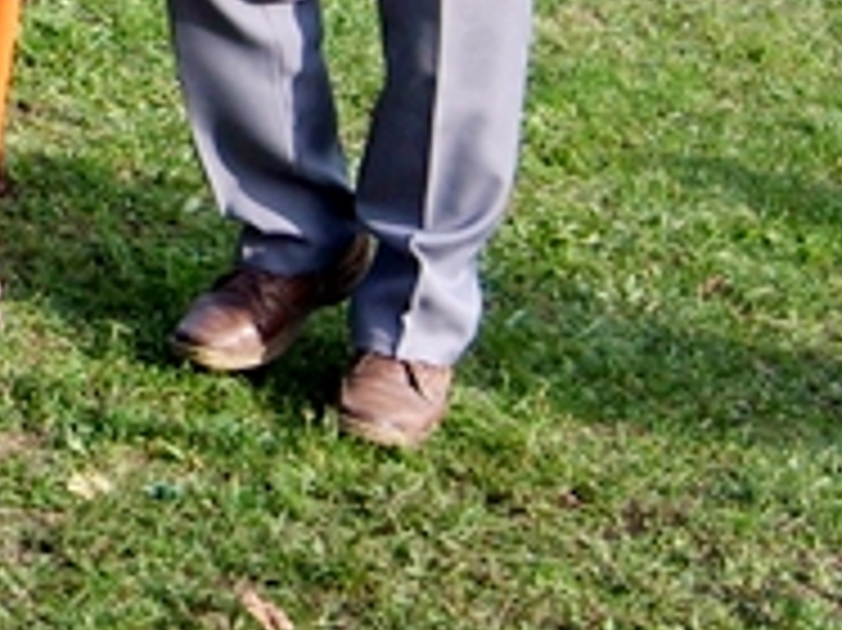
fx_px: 4181
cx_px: -239
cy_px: -110
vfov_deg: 8.5
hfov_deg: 11.2
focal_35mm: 172
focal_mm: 7.2
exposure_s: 1/500
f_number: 3
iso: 50
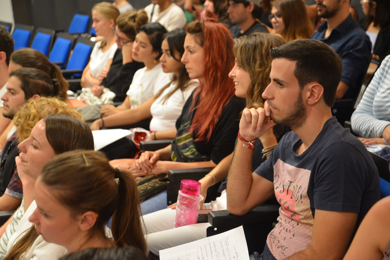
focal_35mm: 65
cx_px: 195
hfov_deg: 30.9
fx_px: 704
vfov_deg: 20.9
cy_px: 130
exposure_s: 1/20
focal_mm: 65
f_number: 4.5
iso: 1600
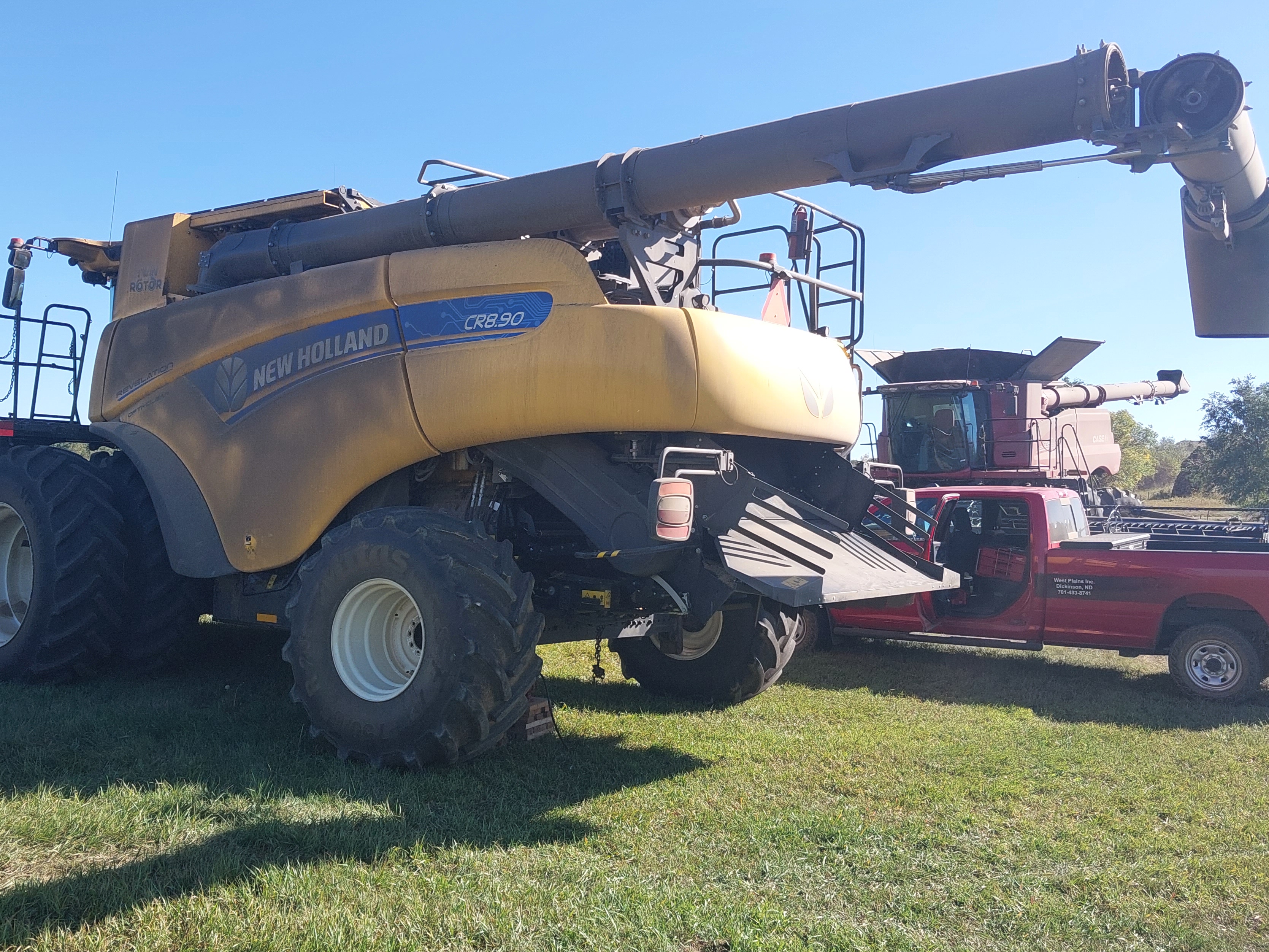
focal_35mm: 33
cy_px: 432
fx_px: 1210
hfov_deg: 55.2
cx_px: 569
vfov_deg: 42.9
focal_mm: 4
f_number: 1.8
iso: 20
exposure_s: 1/354
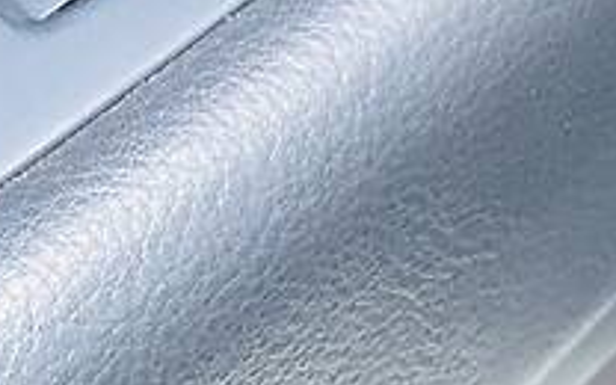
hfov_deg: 16.5
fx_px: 1981
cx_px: -234
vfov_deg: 10.5
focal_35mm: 118
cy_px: -278
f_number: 2.2
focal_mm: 4.2
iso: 100
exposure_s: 1/33
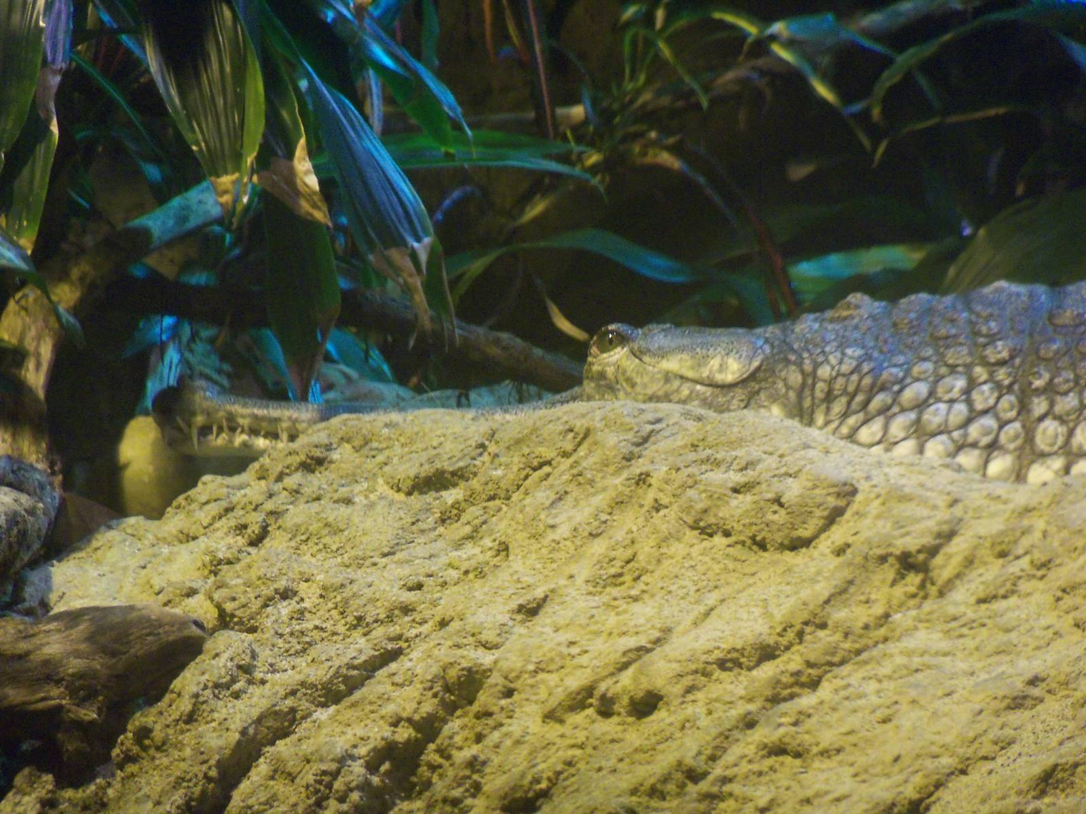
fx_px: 8973
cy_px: 407
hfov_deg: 6.9
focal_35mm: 286
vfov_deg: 5.2
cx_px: 543
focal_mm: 50.6
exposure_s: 1/8
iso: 400
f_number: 4.5
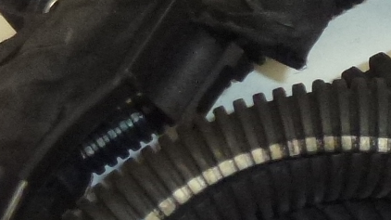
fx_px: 2467
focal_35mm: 238
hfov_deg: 8.9
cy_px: 52
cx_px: 568
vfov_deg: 5.1
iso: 400
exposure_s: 1/160
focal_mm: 8
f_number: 4
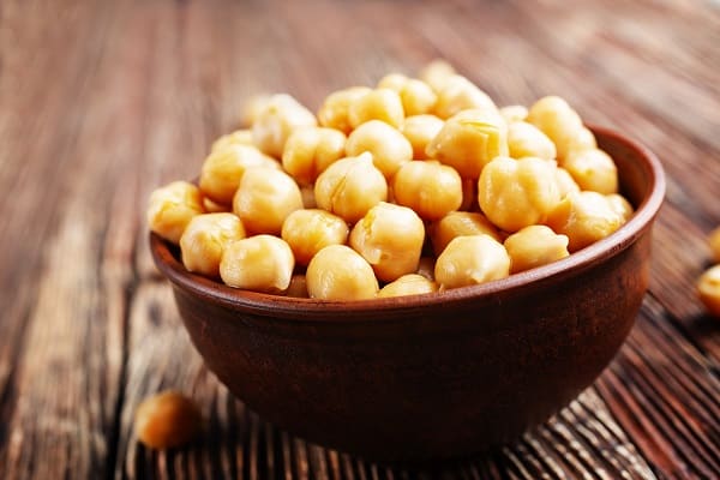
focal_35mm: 50
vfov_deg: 27.0
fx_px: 1000
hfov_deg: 39.6
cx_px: 360
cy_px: 240
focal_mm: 50
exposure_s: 1/250
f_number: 8
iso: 100
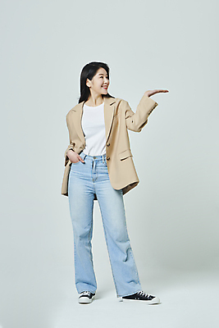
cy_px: 164
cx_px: 110
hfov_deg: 19.5
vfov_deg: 28.8
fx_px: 638
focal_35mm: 70
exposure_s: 1/125
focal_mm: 70
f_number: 11
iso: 100
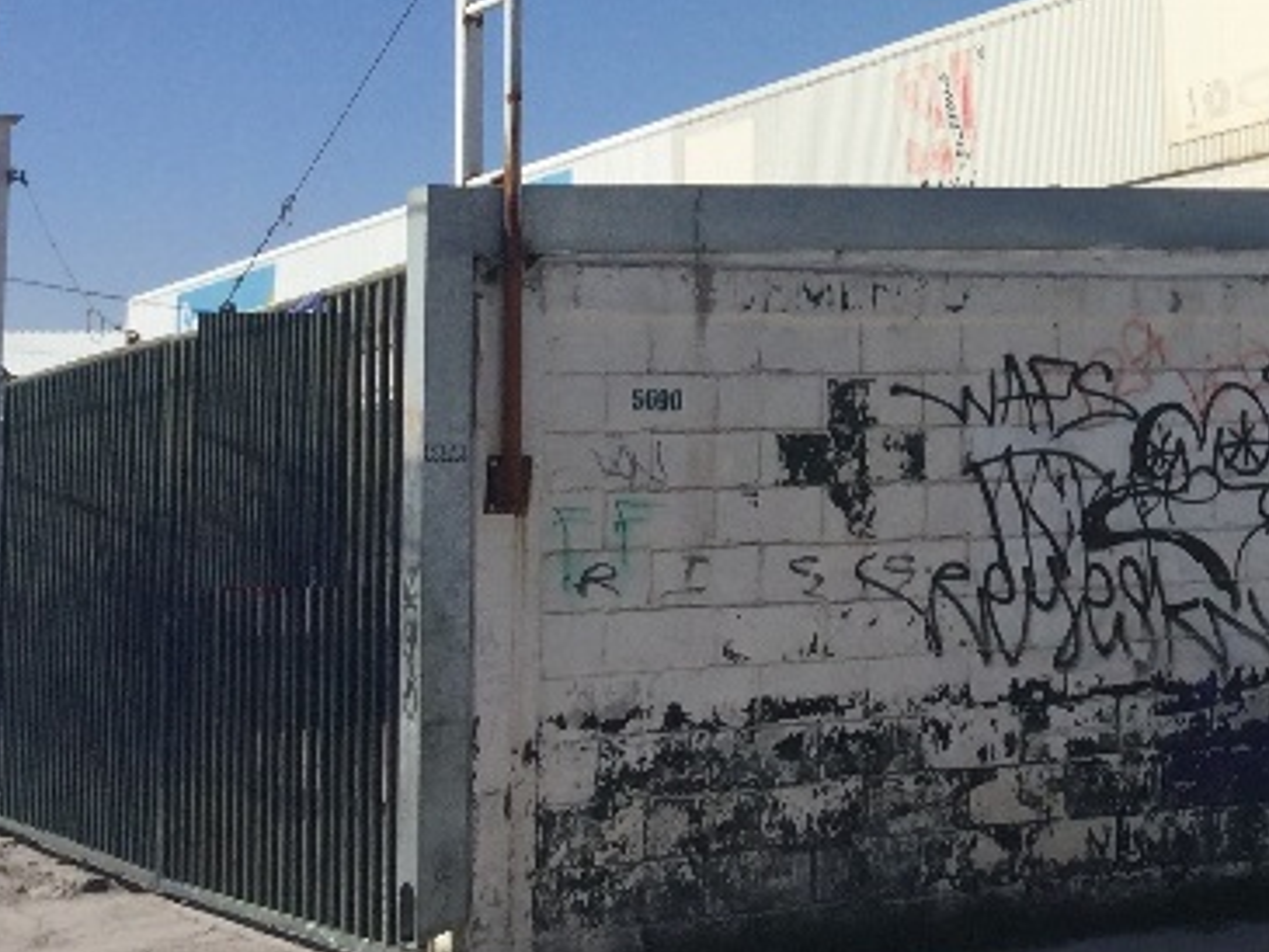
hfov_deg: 21.6
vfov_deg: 16.5
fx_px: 3190
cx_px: 1297
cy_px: -63
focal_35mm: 87
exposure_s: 1/2632
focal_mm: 3.3
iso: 25
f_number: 2.4
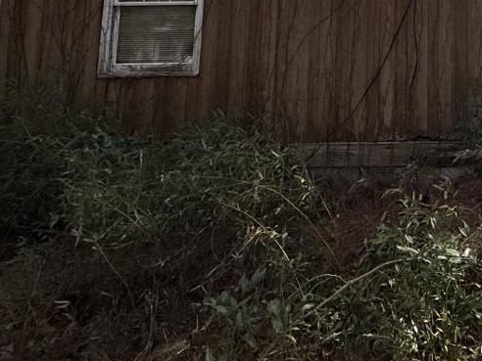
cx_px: 485
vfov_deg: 31.0
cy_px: -43
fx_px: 571
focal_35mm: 41
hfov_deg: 40.1
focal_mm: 2.22
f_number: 2.2
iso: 64
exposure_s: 1/1534
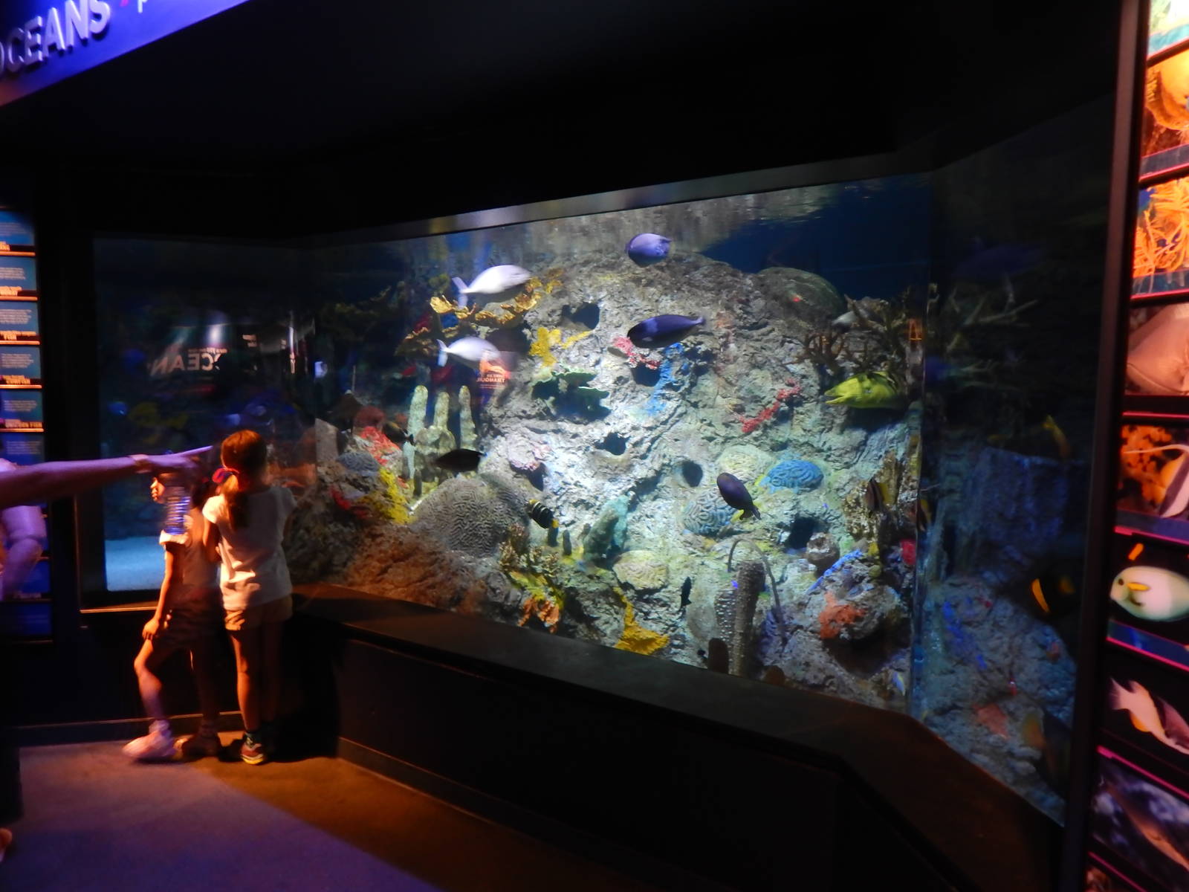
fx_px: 790
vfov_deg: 58.9
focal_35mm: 23
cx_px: 594
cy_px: 446
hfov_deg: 73.9
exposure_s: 1/15
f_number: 3
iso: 560
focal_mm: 4
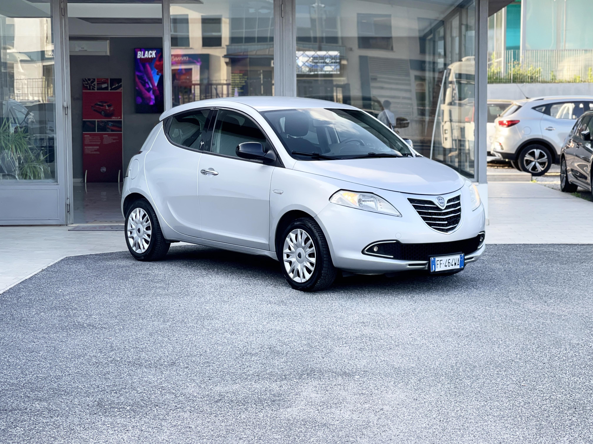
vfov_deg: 22.9
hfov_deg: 30.3
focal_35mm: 64
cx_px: 296
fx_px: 1096
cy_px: 222
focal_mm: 7.5
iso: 32
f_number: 2.2
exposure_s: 1/121
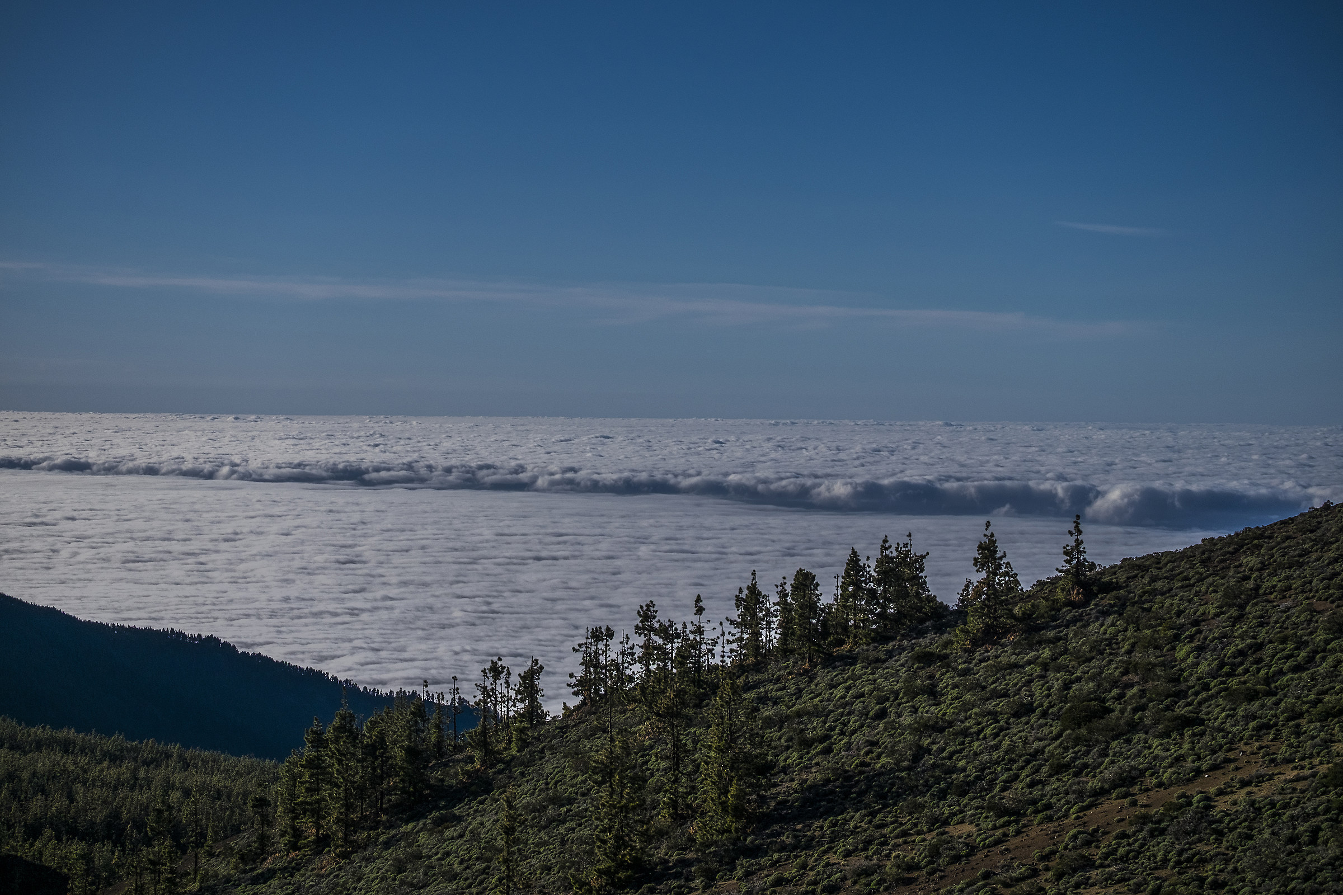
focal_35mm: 75
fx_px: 2798
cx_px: 672
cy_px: 448
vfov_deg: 18.2
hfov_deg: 27.0
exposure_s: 1/5000
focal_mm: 50
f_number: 5
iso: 250
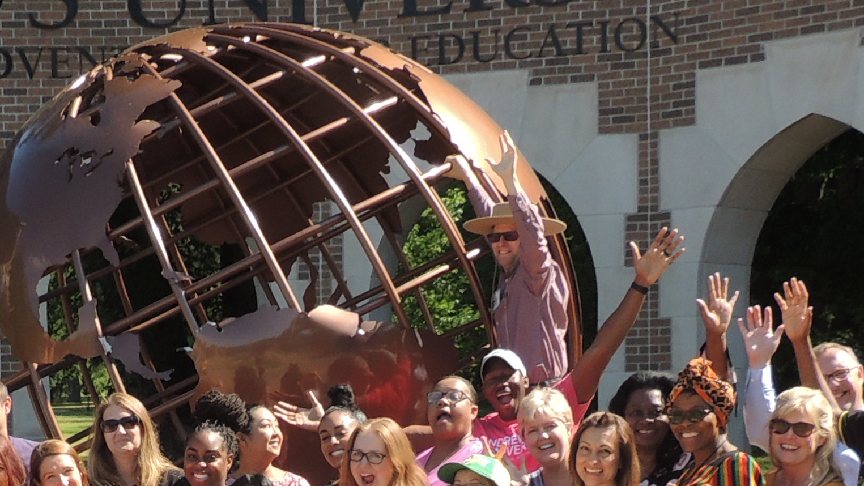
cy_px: 573
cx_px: 211
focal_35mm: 79
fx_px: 1810
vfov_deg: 14.8
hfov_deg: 26.5
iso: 100
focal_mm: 4.3
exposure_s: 1/500
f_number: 3
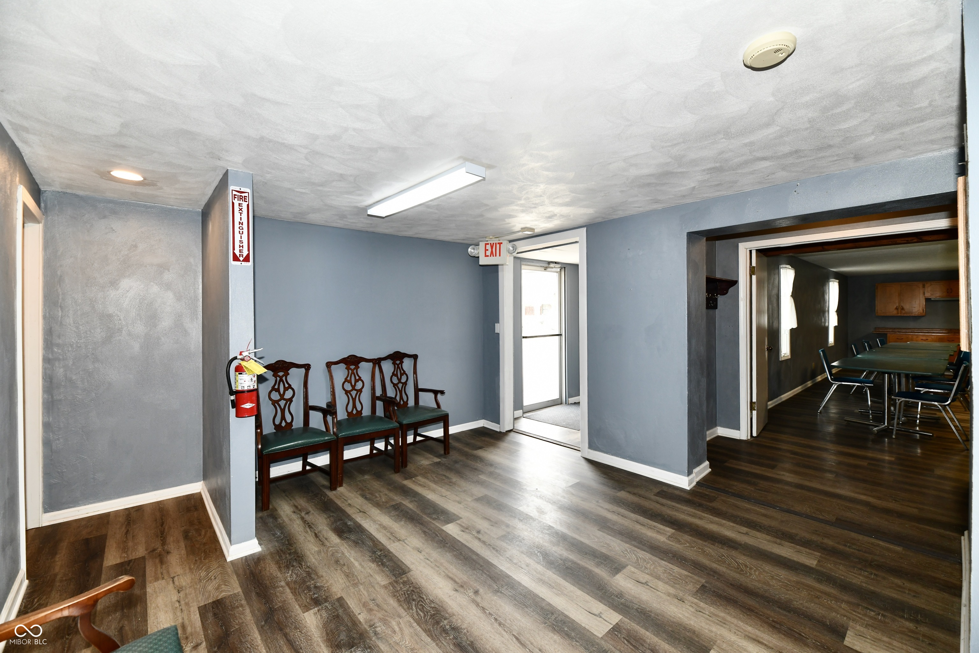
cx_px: 490
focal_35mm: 14
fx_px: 381
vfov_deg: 81.2
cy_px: 326
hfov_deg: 104.3
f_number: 6.3
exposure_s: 1/60
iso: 640
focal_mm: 14
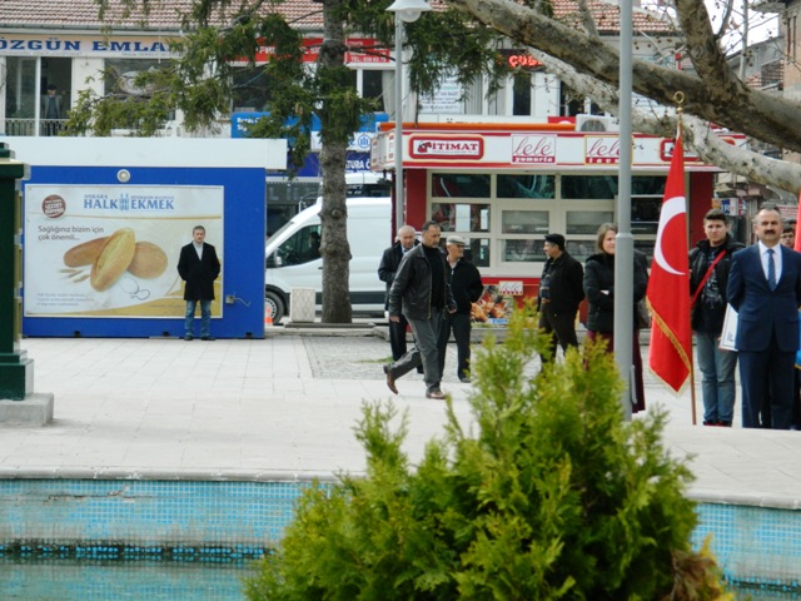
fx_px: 3471
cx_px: 400
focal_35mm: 150
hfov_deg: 13.2
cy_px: 300
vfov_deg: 9.9
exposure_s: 1/500
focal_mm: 27
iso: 220
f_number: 4.9
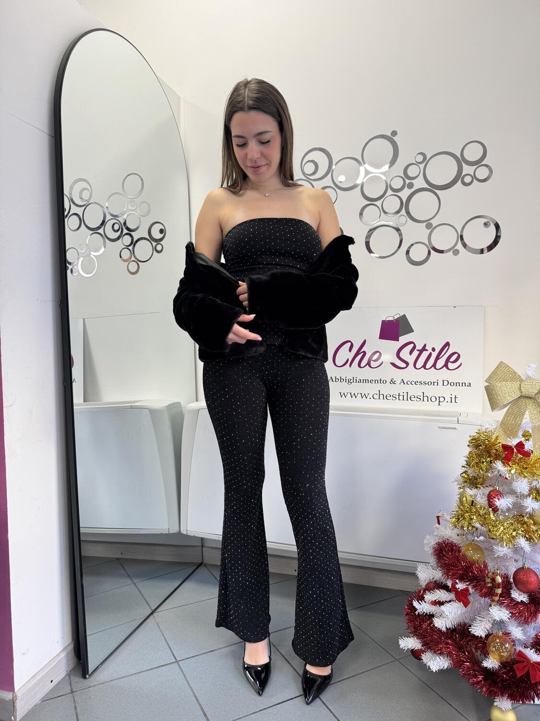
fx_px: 499
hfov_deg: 56.8
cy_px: 360
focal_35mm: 24
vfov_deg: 71.6
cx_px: 270
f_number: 1.78
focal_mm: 6.76
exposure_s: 1/100
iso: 80
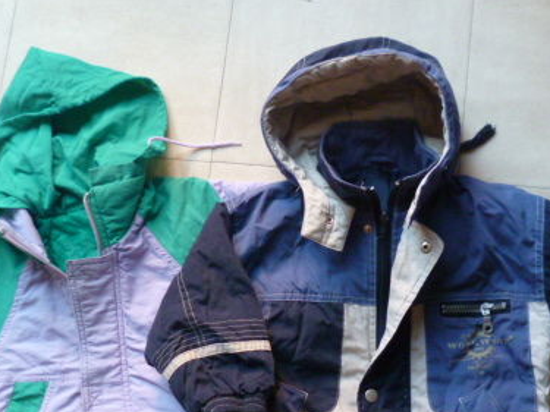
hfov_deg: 45.8
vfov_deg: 34.6
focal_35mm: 41
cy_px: 290
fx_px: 651
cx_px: 273
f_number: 2.5
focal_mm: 4.3
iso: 400
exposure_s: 1/50
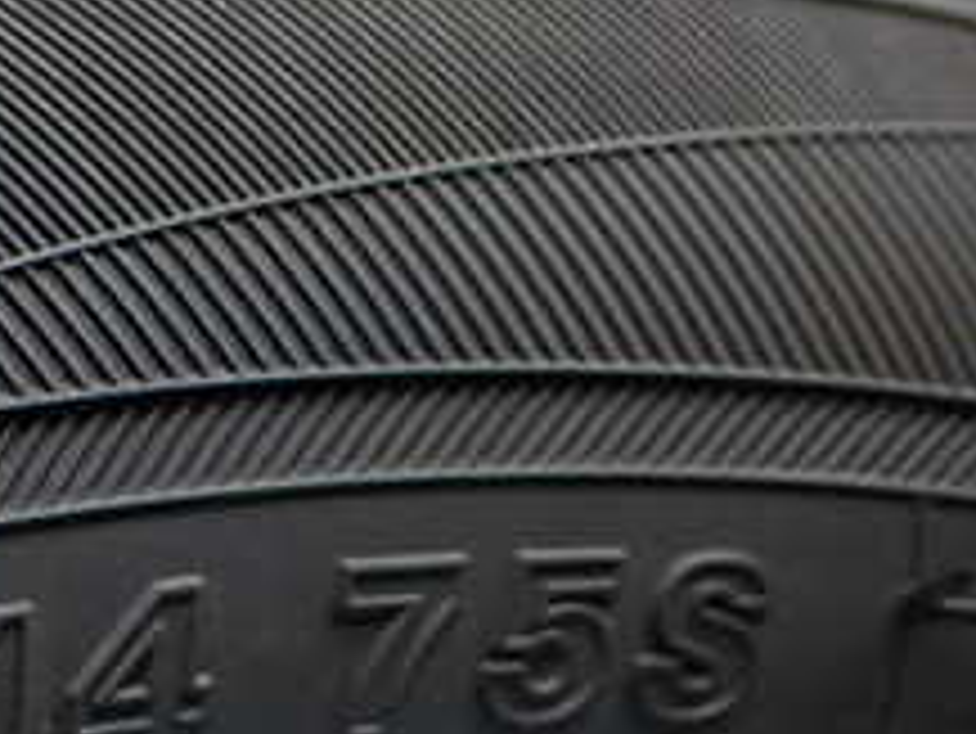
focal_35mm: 83
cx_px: -369
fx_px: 2341
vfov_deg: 16.9
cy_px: 923
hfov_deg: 20.9
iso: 320
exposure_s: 1/125
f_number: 2.3
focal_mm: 5.4
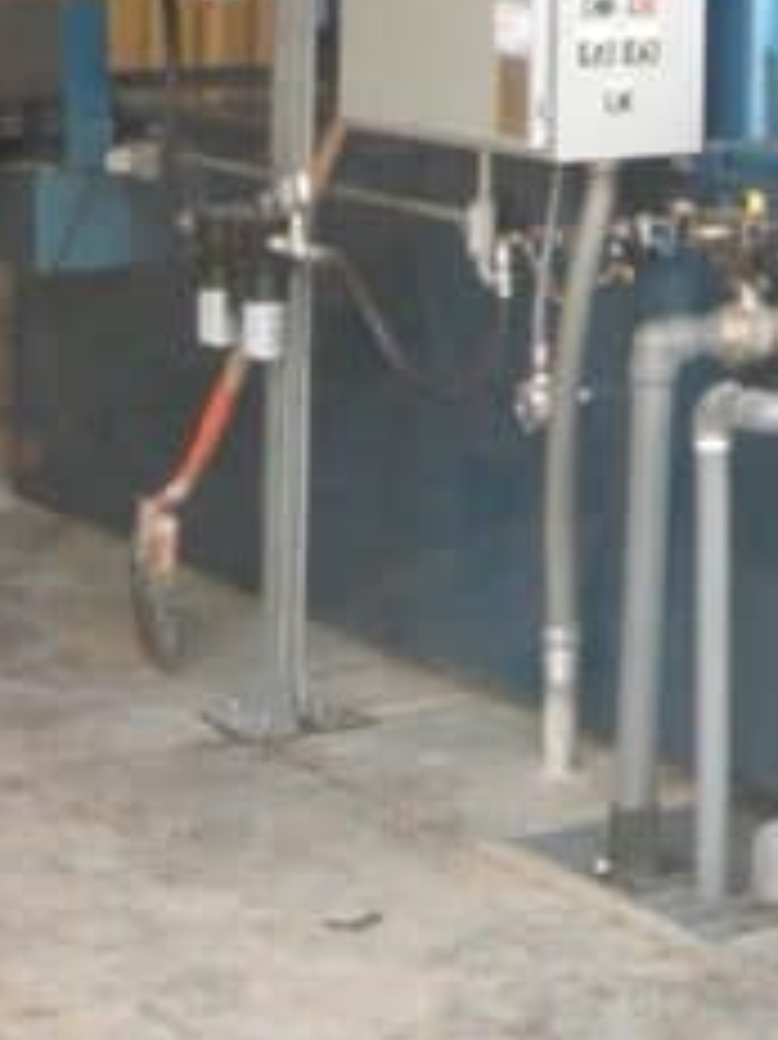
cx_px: 1713
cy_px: -639
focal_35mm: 124
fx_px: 3719
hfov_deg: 10.6
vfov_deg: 14.5
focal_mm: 5
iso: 64
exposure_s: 1/40
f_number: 3
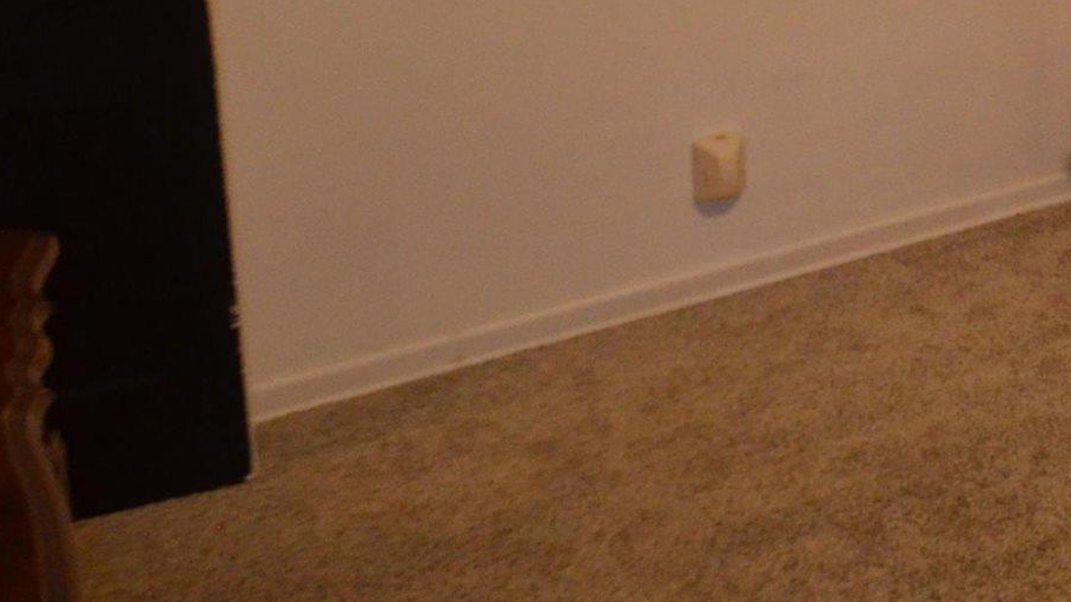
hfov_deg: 27.9
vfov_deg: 20.5
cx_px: 1567
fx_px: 1505
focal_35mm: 53
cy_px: -198
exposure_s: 1/60
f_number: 3.5
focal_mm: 10
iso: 1600
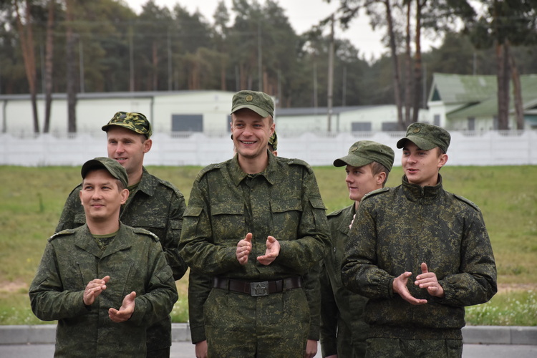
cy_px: 179
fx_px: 2595
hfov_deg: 11.8
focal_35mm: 174
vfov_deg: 7.9
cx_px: 268
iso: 800
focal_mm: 116
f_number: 8
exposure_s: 1/400
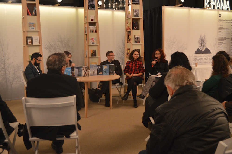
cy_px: 77
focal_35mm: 36
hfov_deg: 53.2
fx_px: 232
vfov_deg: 36.8
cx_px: 116
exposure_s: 1/30
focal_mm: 24
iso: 800
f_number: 5
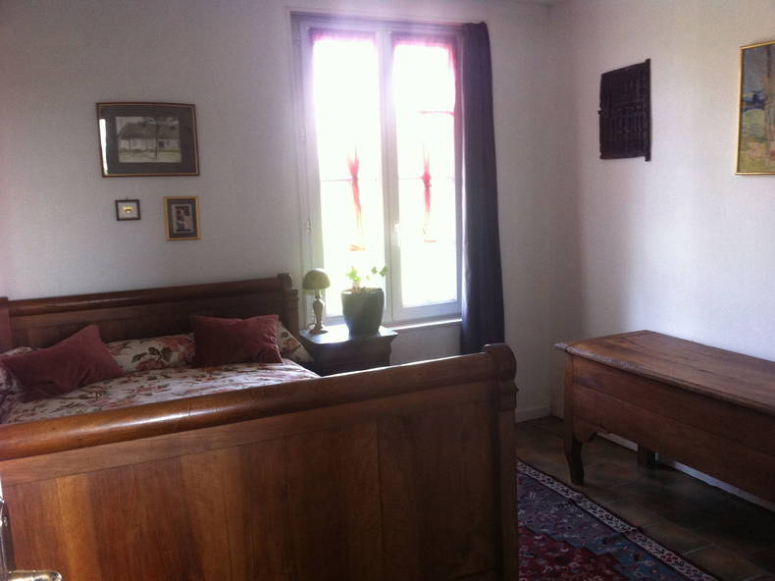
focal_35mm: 35
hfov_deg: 52.6
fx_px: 783
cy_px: 290
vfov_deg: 40.7
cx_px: 388
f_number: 2.8
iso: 200
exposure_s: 1/15
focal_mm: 3.85
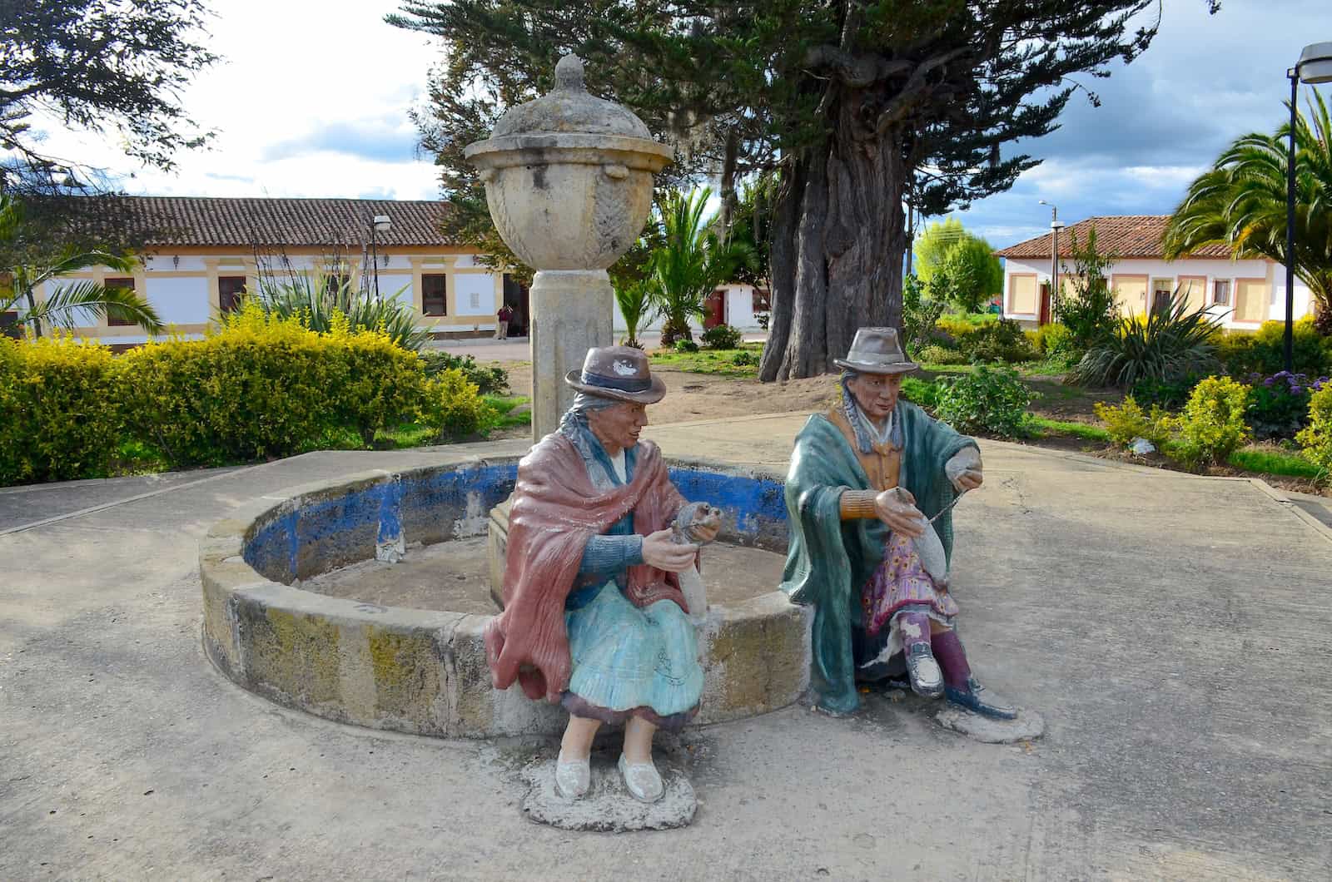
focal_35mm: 27
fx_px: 997
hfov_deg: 67.5
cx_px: 666
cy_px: 441
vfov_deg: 47.7
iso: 400
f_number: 10
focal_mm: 18
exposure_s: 1/200
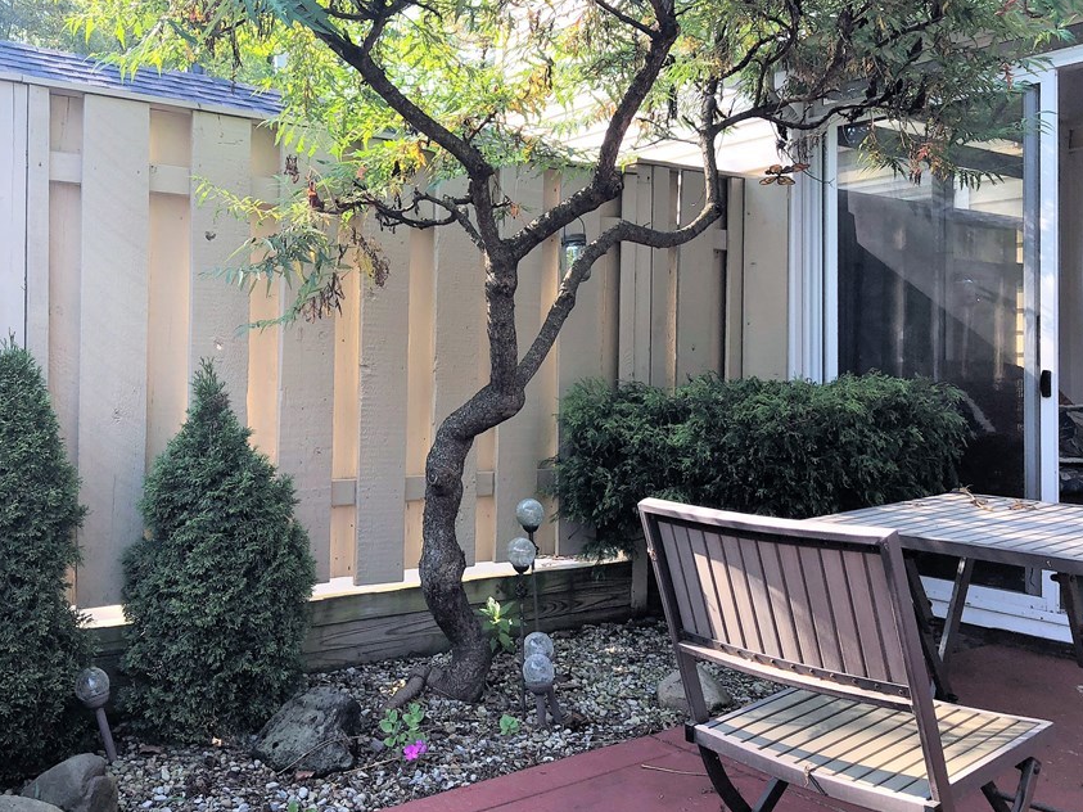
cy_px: 365
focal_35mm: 34
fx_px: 1064
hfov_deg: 53.6
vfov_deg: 41.7
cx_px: 429
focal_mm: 3.99
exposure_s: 1/226
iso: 20
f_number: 1.8
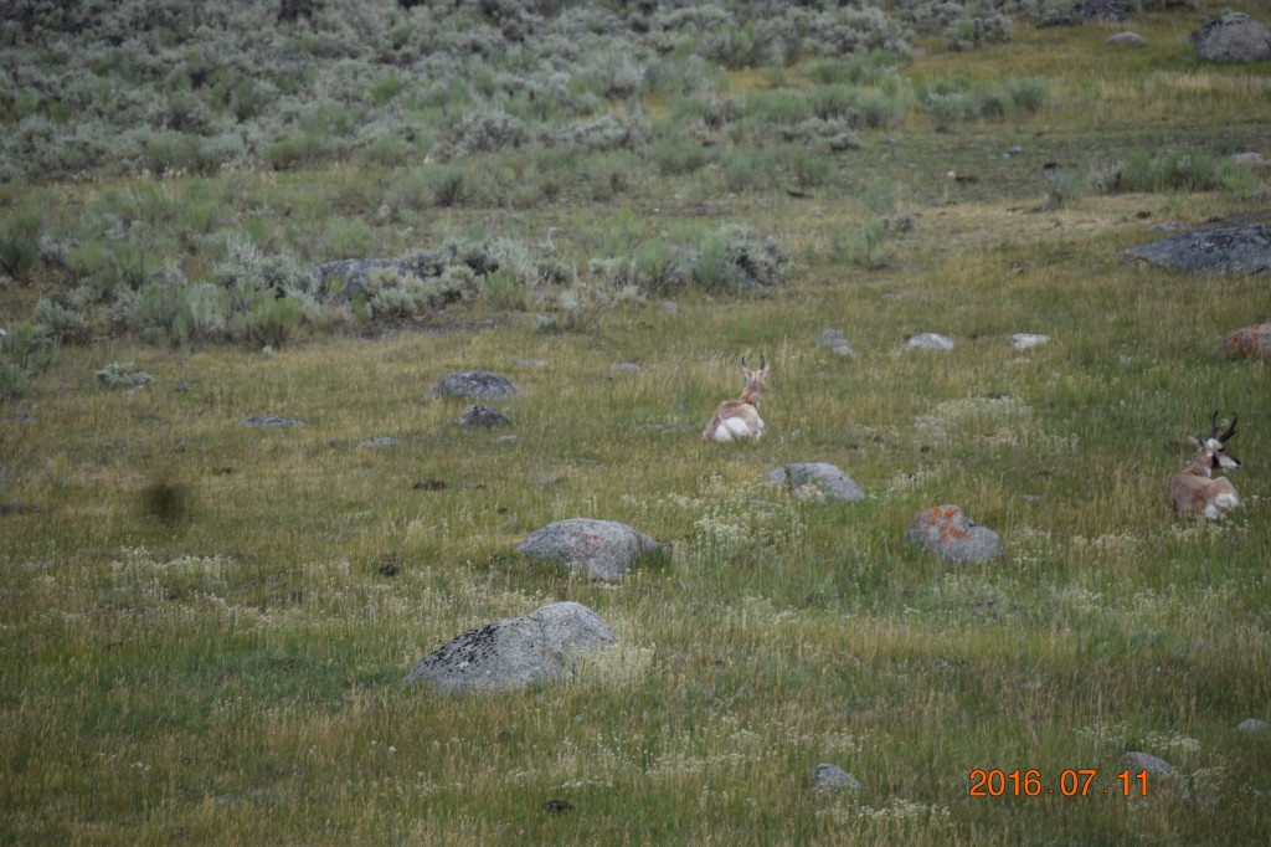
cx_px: 636
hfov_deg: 6.9
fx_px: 10588
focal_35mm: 300
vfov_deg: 4.6
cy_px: 424
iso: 400
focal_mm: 200
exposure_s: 1/1250
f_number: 5.6
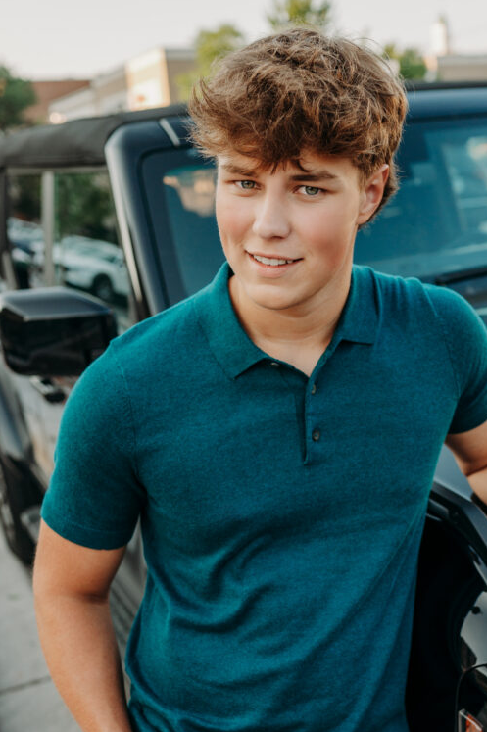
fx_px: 975
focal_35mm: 48
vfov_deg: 40.7
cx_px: 324
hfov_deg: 27.9
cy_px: 483
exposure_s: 1/800
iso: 400
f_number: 3.2
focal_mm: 35
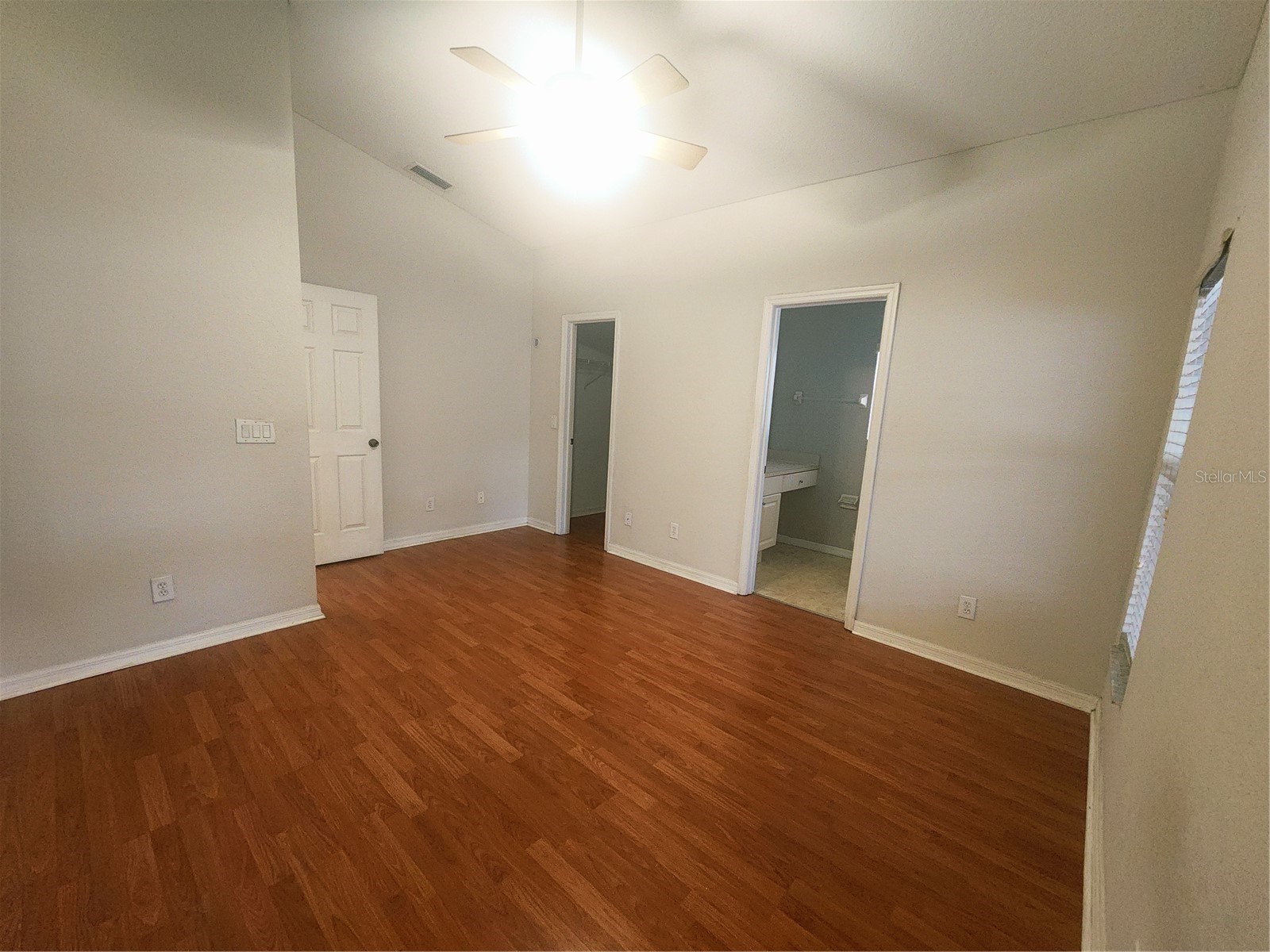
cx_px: 635
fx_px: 477
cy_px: 476
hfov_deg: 106.2
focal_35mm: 13
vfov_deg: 89.9
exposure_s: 1/30
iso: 500
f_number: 2.2
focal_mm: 2.2
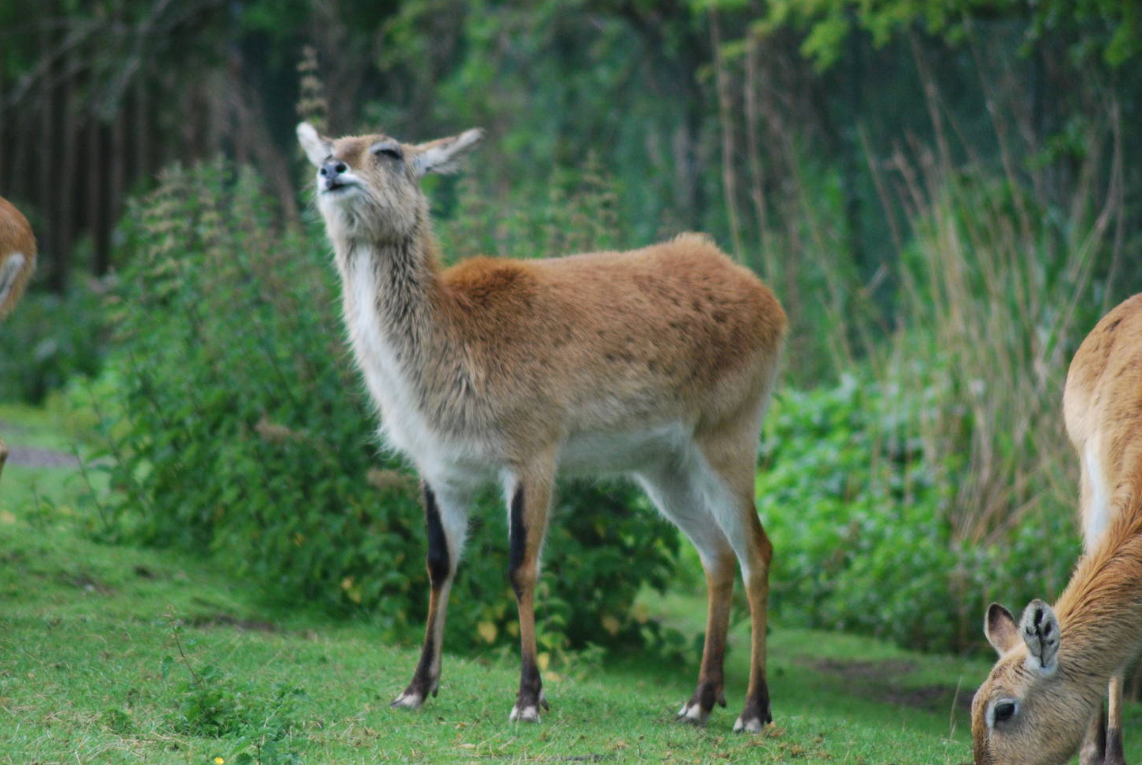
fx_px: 15848
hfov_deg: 4.1
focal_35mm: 499
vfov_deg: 2.8
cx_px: 613
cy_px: 345
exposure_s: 1/500
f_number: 5.6
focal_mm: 300
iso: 640
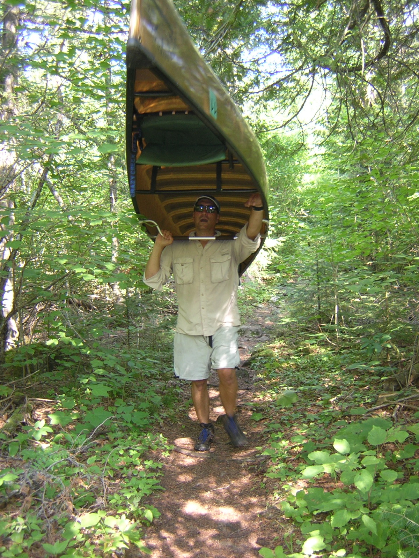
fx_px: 581
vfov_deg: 51.4
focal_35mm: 36
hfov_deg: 39.7
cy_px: 279
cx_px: 210
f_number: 2.6
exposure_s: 1/28.2
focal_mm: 4.7
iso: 133
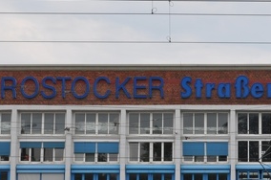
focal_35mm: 117
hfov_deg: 17.4
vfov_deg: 11.7
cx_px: 201
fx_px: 879
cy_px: 83
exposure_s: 1/125
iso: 200
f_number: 11
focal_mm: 28
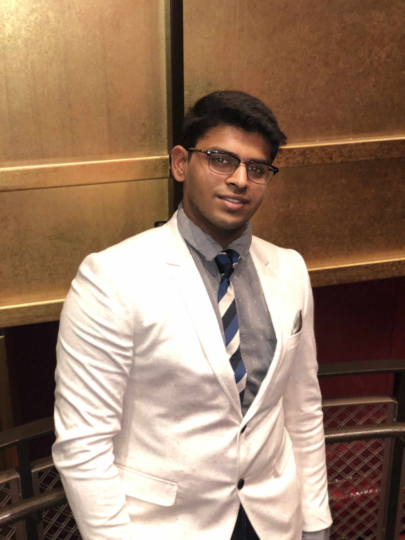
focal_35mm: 52
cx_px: 202
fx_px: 811
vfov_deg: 36.8
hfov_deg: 28.0
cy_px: 270
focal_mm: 6
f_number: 2.4
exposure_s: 1/30
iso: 250
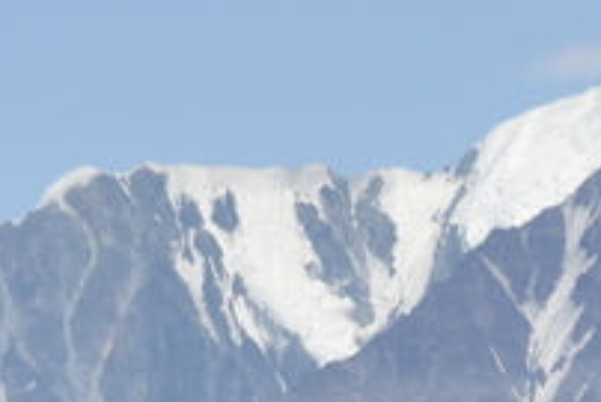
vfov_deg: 1.6
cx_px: 1416
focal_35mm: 857
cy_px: 786
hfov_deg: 2.4
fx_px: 14317
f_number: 10
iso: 100
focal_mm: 135
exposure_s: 1/400
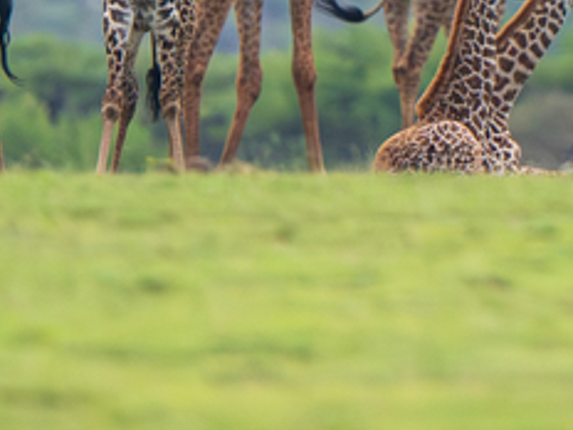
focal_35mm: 2838
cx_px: 901
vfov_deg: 0.5
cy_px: -502
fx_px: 46978
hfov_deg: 0.7
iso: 2000
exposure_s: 1/6400
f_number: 4
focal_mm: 600
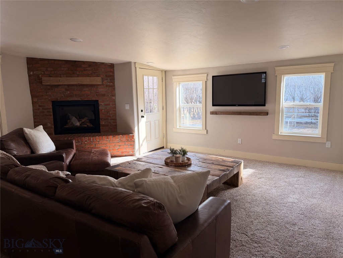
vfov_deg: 56.8
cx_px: 172
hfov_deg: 71.6
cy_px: 129
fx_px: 238
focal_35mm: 24
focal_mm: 6.76
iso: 100
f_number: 1.78
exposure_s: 1/163
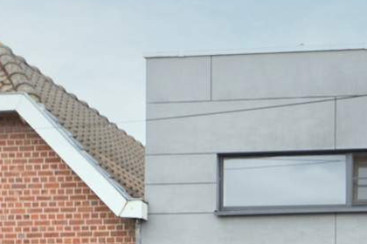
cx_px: 408
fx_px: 968
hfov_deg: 20.4
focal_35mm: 95
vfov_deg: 13.8
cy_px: 320
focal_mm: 12
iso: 200
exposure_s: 1/160
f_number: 4
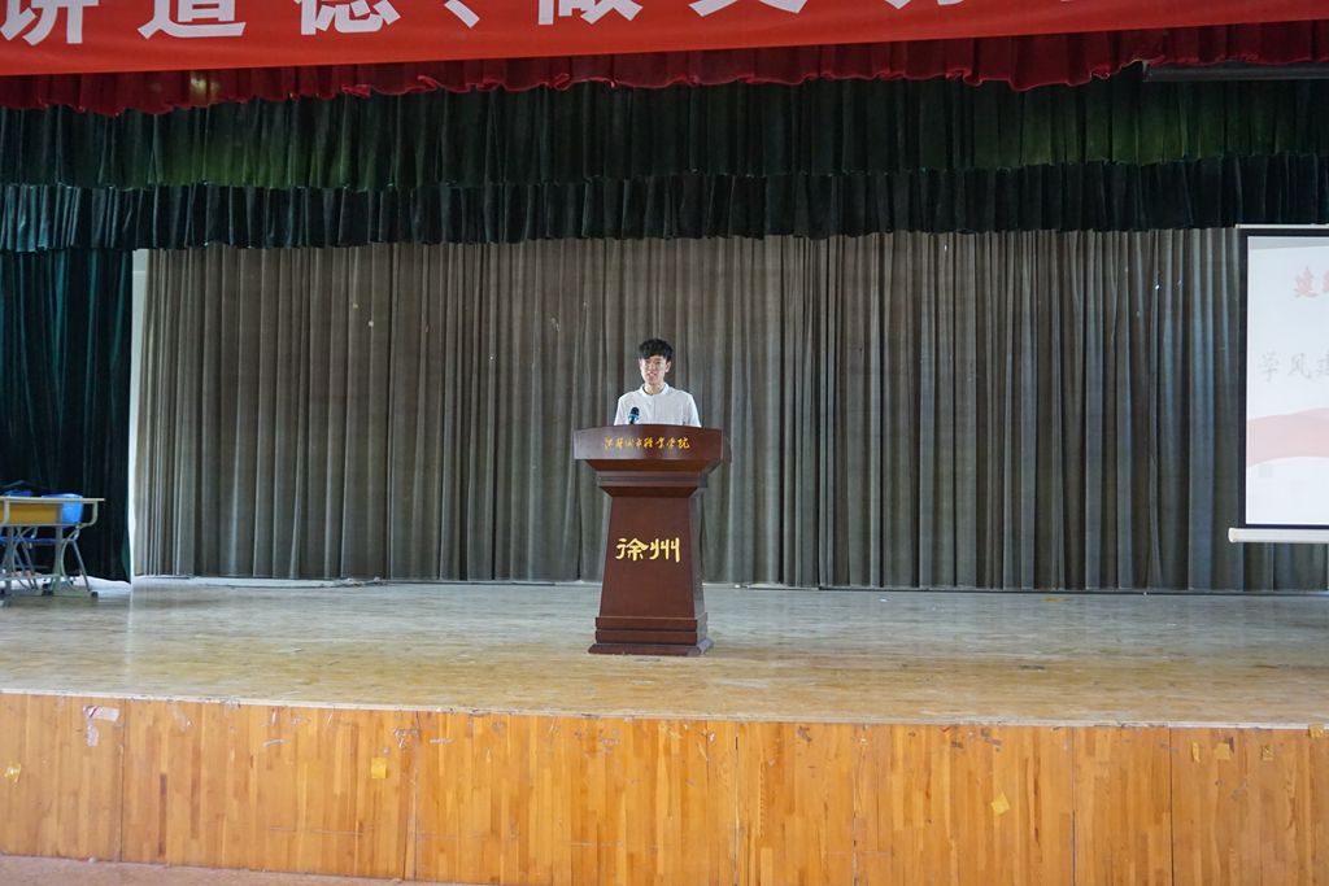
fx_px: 1329
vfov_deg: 36.9
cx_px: 664
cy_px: 443
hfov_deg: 53.1
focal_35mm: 36
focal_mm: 24
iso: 3200
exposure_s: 1/100
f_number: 4.5
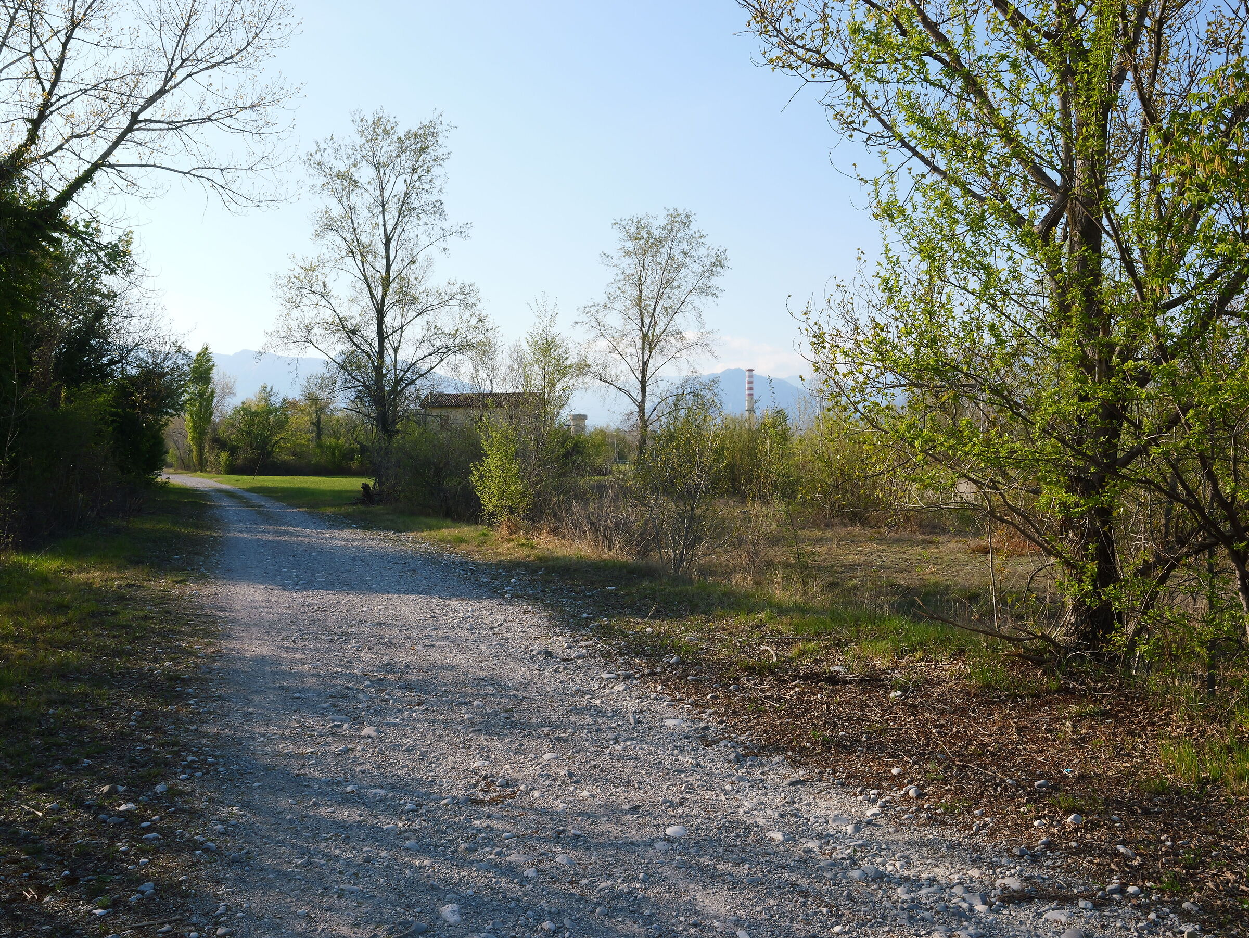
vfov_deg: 46.8
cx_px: 624
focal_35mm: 30
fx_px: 1083
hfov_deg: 59.9
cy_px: 469
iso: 100
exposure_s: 1/60
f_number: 11
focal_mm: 15
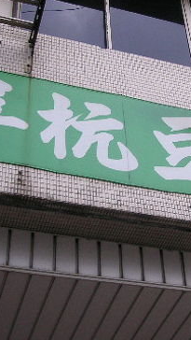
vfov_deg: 29.3
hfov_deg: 16.5
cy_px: 186
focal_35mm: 72
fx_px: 648
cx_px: 178
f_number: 2.8
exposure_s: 1/45
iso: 50
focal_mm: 6.1
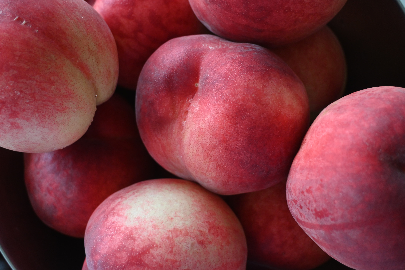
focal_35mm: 45
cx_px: 202
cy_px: 135
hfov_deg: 43.6
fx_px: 506
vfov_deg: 29.9
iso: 1000
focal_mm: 30
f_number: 4.8
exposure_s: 1/125
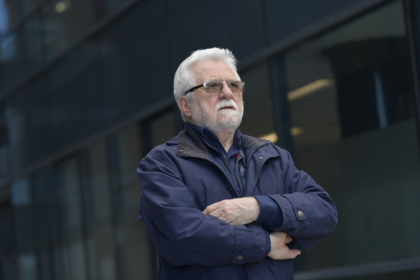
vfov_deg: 11.4
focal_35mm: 120
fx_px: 1400
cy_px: 140
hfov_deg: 17.1
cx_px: 210
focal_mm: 120
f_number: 4
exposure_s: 1/320
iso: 400
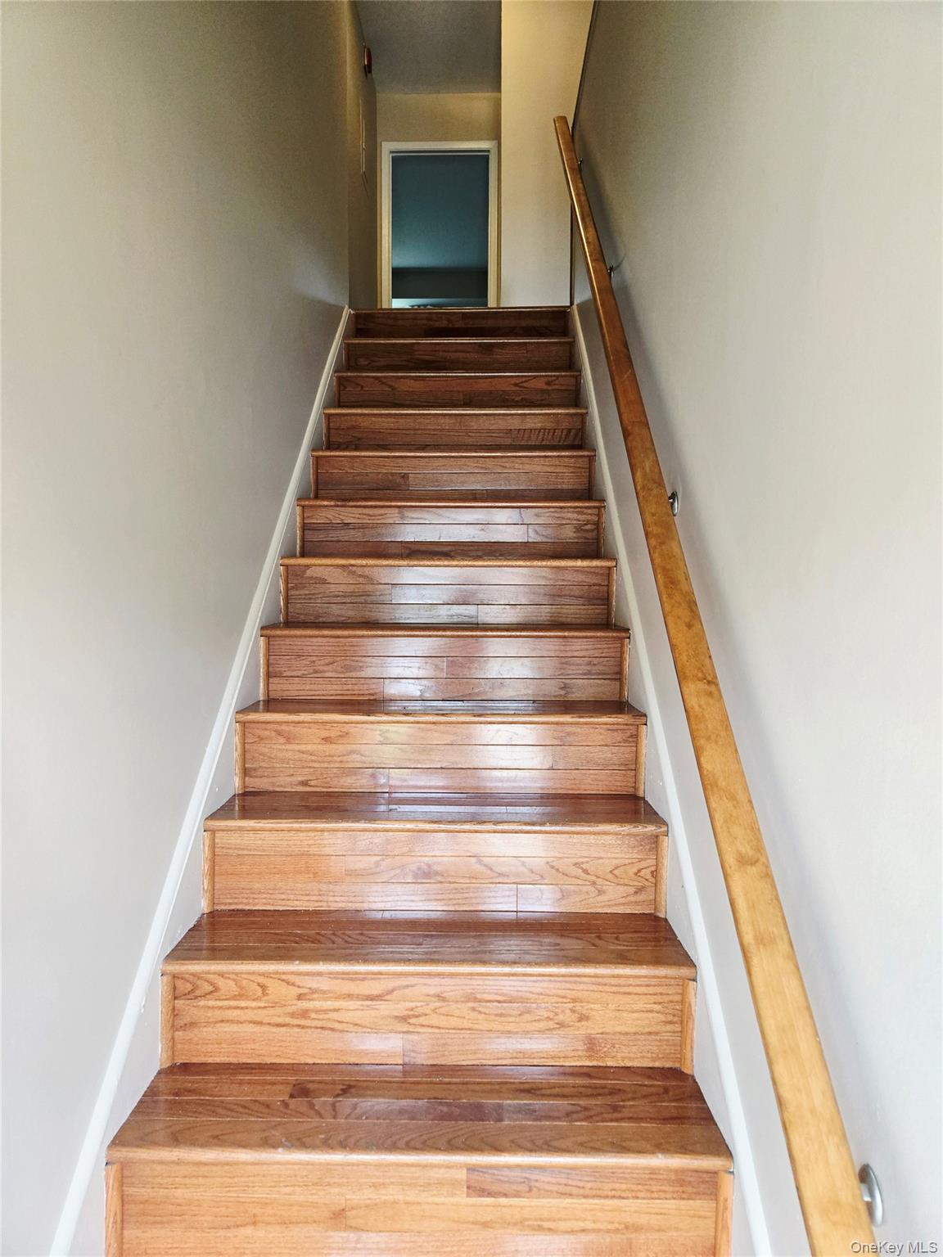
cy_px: 628
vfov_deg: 73.9
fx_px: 835
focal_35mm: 23
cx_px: 472
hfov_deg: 58.9
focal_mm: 5.4
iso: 400
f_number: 1.8
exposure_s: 1/120
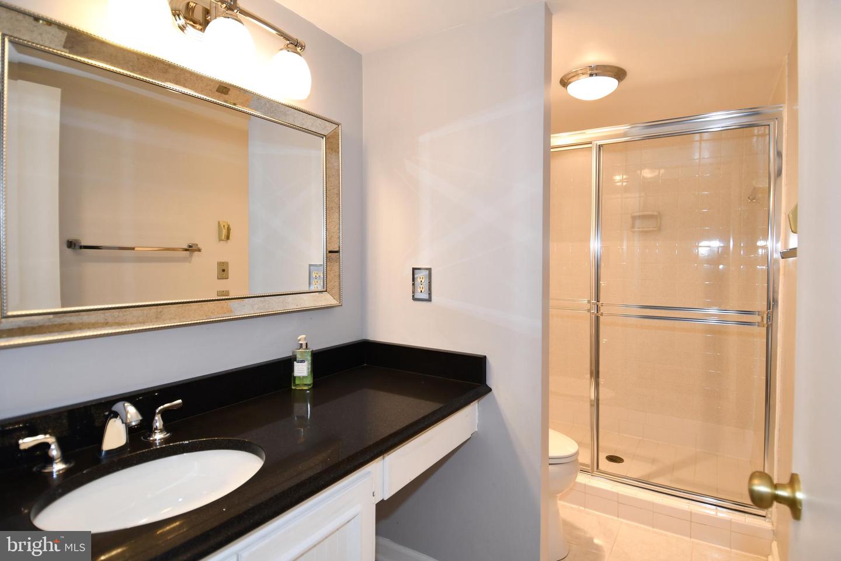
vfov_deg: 67.4
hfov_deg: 90.0
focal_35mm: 18
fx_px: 420
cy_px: 280
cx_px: 420
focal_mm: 12
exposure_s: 1/60
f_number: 4
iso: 250
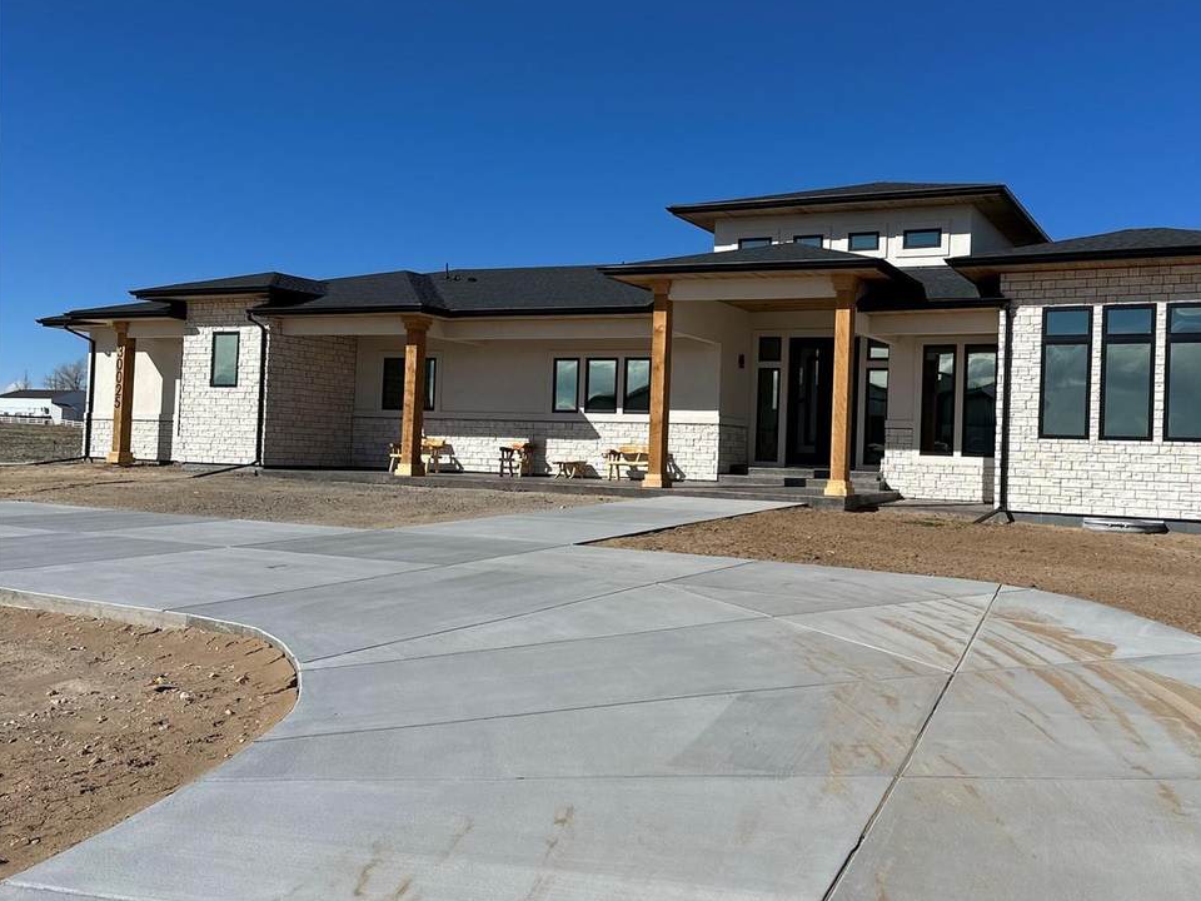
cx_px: 794
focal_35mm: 32
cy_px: 433
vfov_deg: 44.2
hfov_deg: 55.7
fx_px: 1110
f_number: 1.78
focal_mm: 6.86
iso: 80
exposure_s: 1/8197
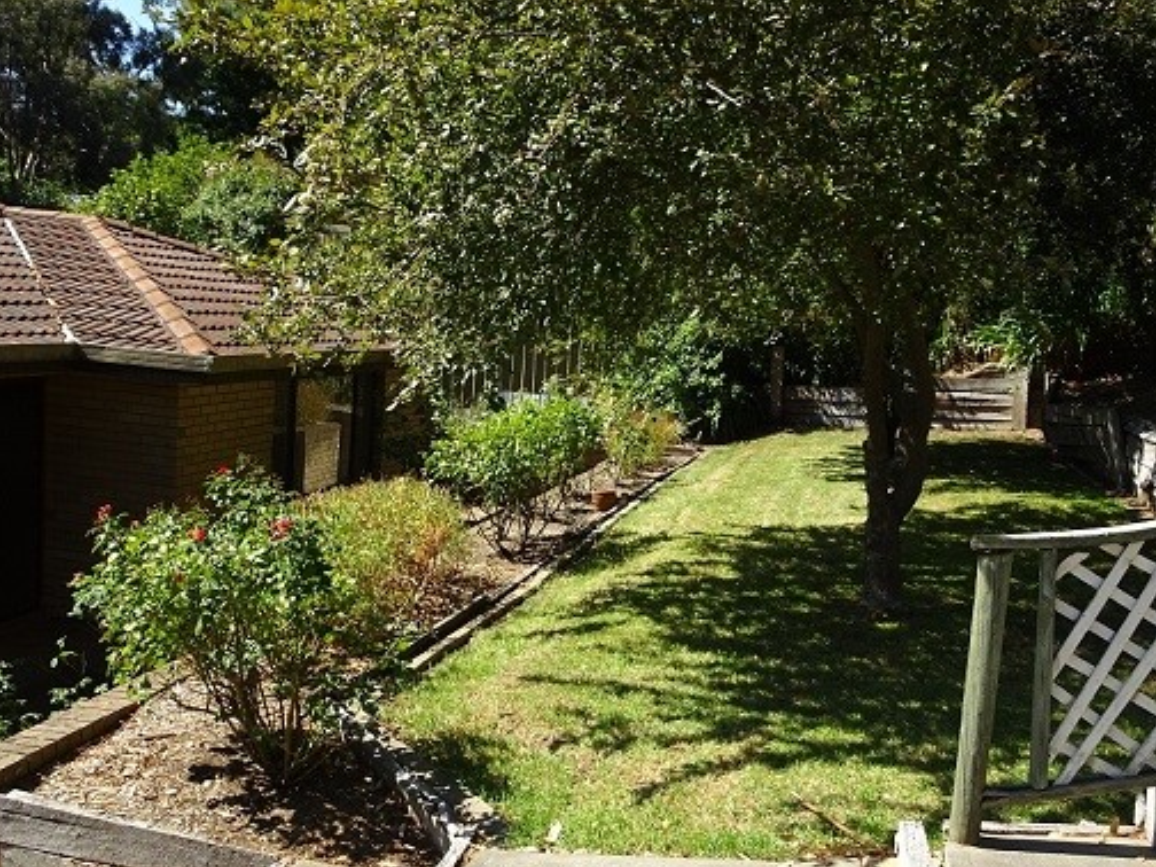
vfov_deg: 40.6
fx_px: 1169
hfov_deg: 52.6
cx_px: 579
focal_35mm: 35
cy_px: 481
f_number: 3.5
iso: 80
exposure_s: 1/500
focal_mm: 4.1
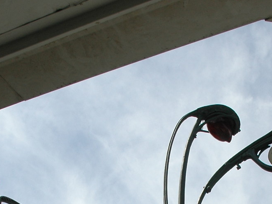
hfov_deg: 20.8
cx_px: 175
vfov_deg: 14.9
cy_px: 281
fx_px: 739
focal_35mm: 94
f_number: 9
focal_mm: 18
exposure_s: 1/250
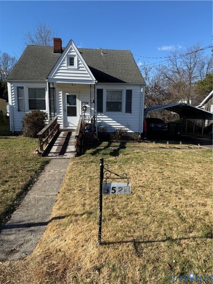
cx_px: 106
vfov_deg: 71.6
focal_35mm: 24
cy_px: 142
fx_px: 197
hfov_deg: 56.8
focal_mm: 6.76
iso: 80
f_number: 1.78
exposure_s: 1/3425
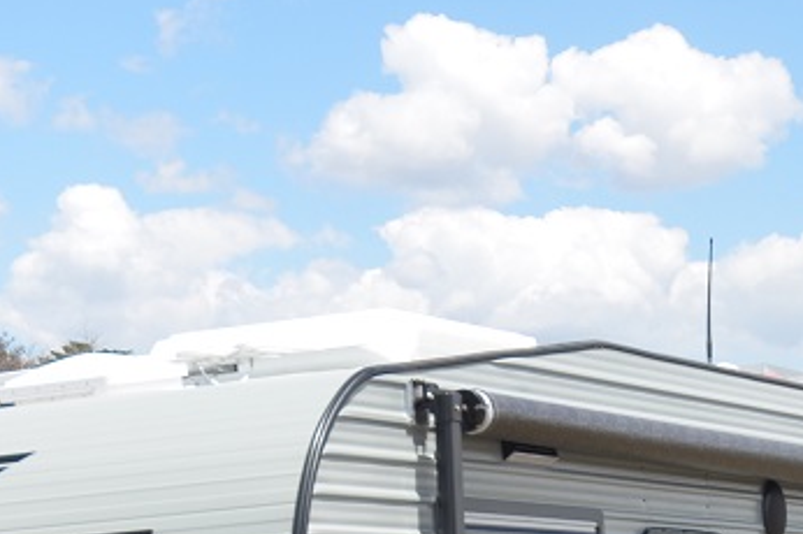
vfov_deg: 10.0
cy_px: 835
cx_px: 151
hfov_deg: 15.4
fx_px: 2941
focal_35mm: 132
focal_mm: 24
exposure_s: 1/200
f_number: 8
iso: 100
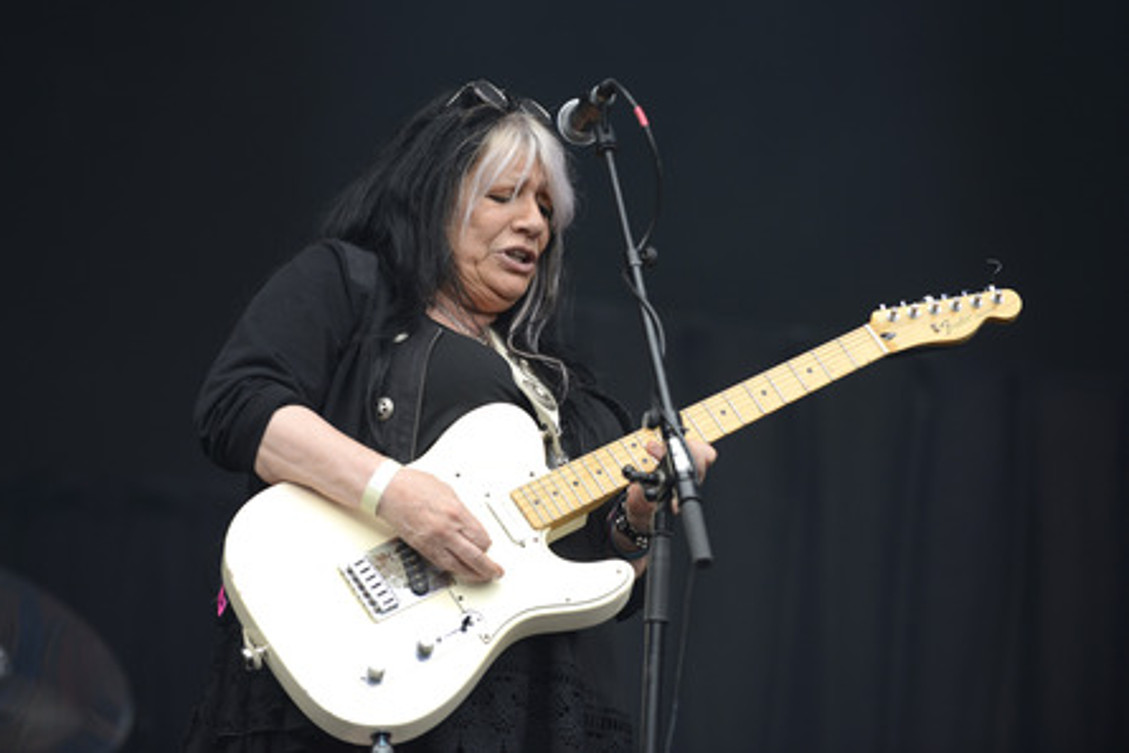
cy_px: 375
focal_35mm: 172
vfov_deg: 8.0
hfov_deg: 11.9
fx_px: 5396
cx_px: 559
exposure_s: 1/640
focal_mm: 170
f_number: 4.5
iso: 320
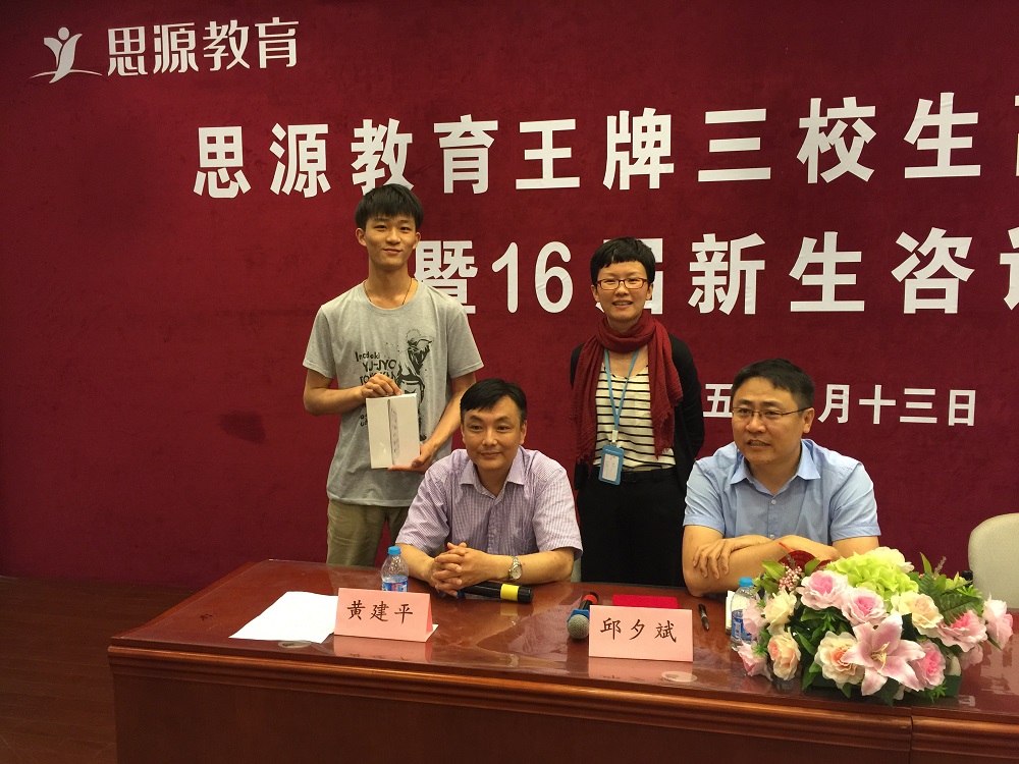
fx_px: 854
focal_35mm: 29
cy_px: 382
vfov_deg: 48.2
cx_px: 510
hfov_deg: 61.7
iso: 100
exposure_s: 1/17
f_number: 2.2
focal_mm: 4.15
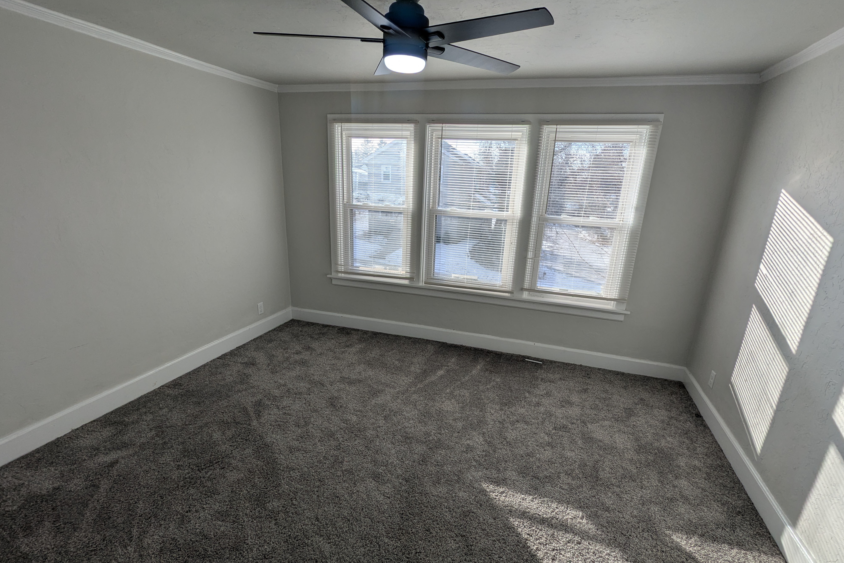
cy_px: 312
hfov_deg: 93.3
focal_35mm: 17
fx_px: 399
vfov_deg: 70.2
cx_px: 428
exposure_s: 1/540
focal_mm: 2.35
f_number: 2.2
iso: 57
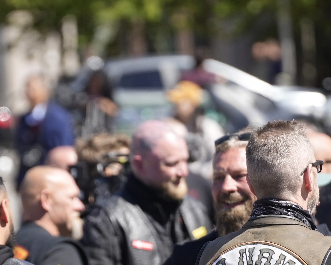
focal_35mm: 567
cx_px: 208
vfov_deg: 2.7
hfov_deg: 3.4
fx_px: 5554
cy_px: 342
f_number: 4
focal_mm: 180
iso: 200
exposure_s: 1/1000
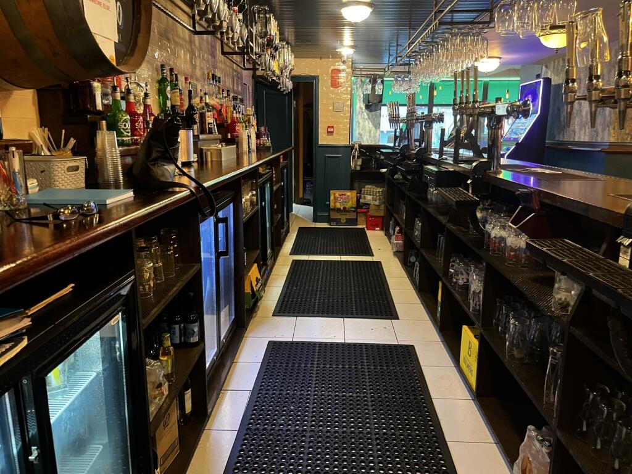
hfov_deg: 67.3
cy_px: 237
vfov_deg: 53.1
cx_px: 316
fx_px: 475
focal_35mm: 26
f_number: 1.6
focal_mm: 5.1
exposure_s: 1/33
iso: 640
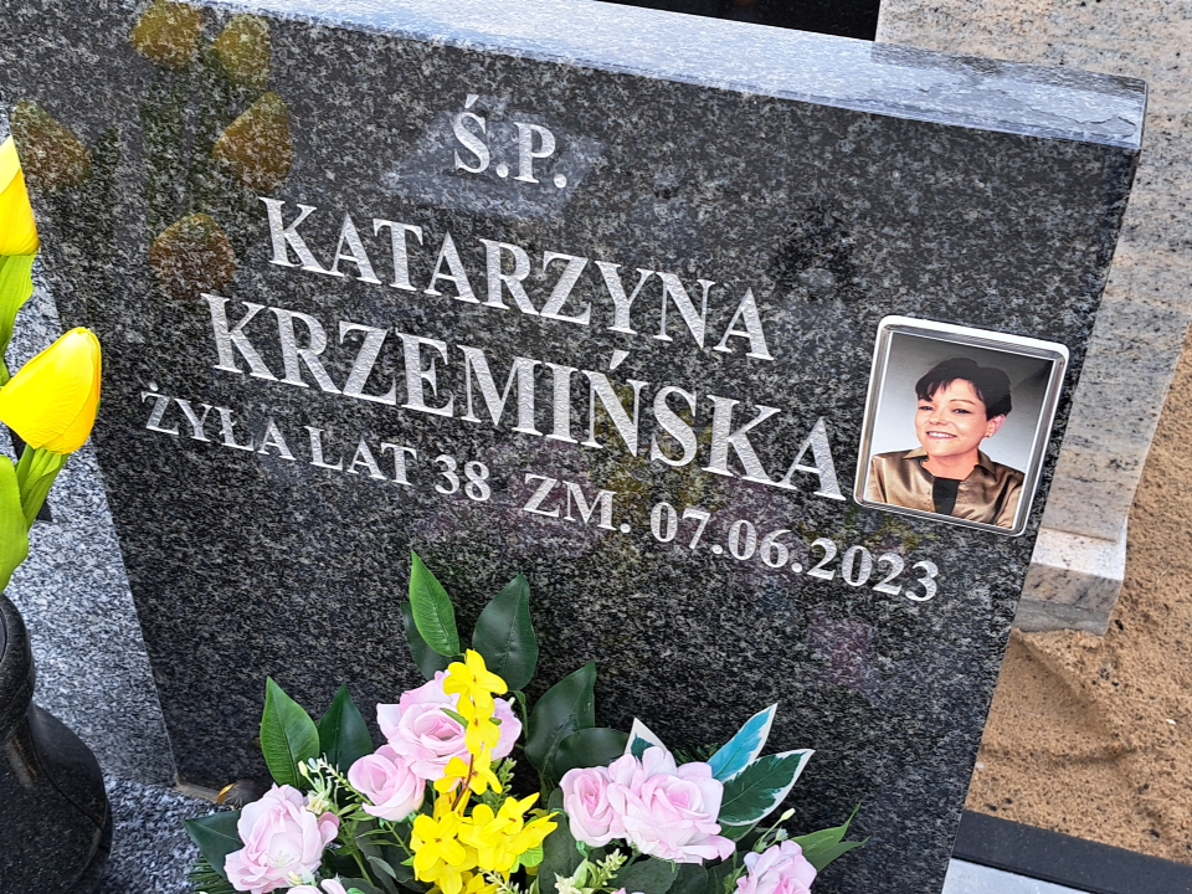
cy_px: 447
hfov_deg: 71.6
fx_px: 826
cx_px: 596
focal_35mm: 24
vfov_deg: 56.8
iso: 50
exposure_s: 1/273
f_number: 1.8
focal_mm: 5.23
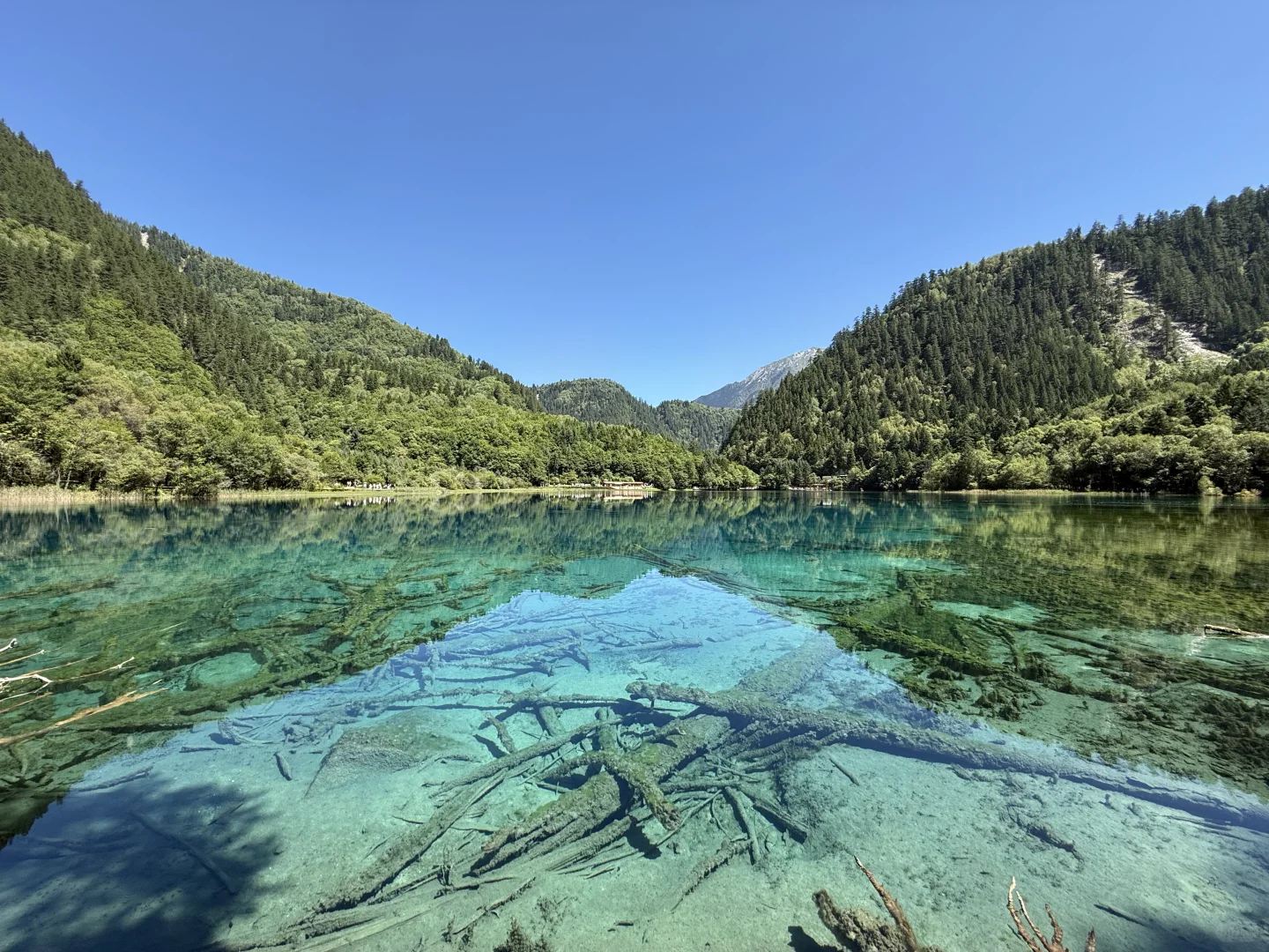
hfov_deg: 102.1
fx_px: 513
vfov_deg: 85.7
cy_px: 476
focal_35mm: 14
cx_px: 634
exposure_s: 1/760
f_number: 2.2
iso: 50
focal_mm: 2.22
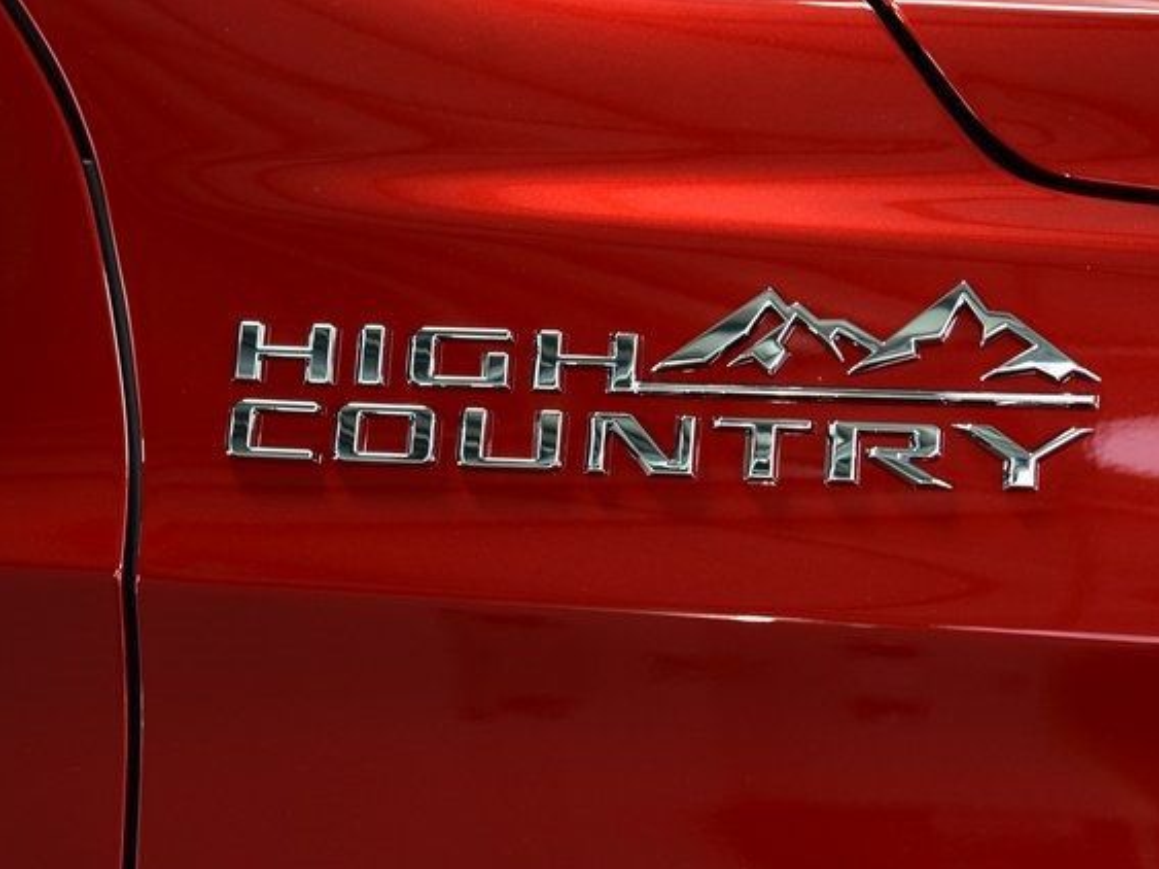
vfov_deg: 18.0
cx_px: 640
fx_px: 2745
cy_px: 438
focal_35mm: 82
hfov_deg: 23.8
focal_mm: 50
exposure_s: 1/60
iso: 1600
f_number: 5
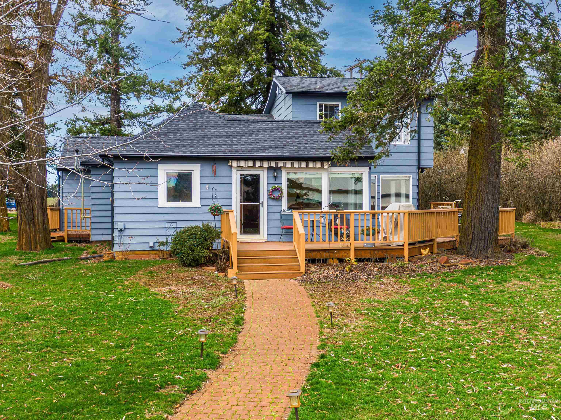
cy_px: 210
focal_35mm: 43
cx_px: 280
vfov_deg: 33.6
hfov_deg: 43.9
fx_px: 697
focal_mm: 7.39
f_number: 3.6
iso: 100
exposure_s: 1/200
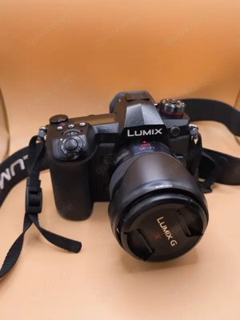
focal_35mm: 30
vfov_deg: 60.0
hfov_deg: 46.8
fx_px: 277
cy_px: 160
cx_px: 120
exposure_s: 1/100
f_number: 1.6
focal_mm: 6.57
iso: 250
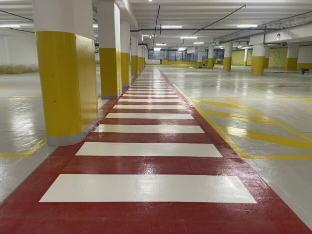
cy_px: 117
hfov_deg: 67.3
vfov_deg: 53.1
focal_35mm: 26
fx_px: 234
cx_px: 156
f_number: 1.6
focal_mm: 4.2
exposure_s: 1/50
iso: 80
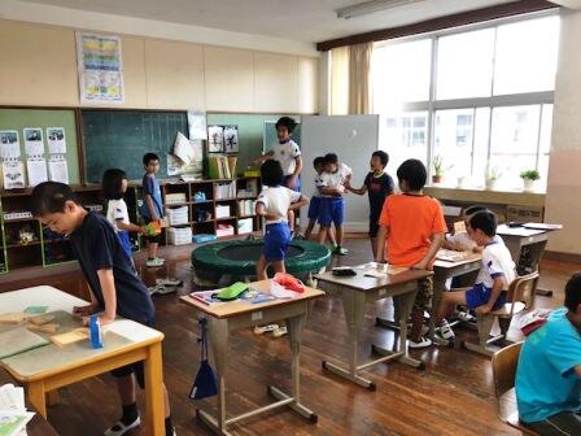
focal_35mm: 28
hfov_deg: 63.4
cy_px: 218
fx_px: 470
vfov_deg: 49.7
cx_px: 290
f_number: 1.8
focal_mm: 3.99
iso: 40
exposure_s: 1/30
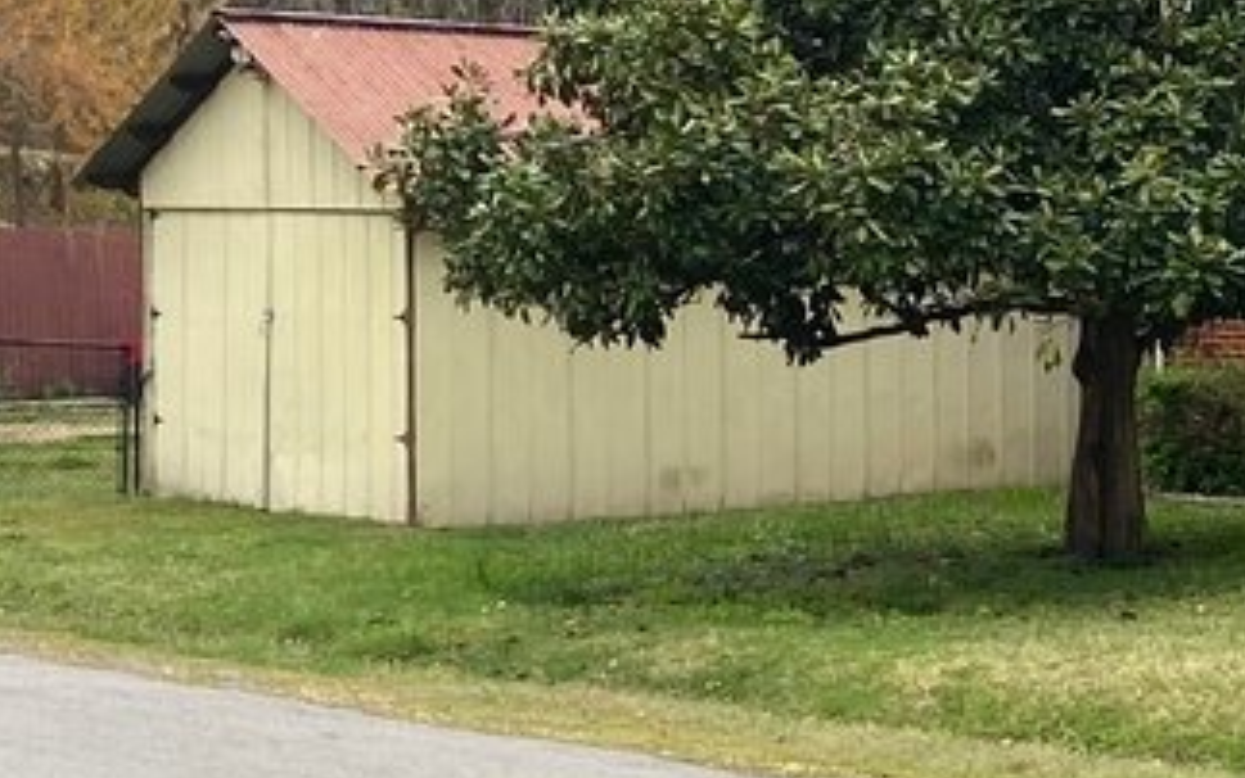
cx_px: 1613
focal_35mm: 129
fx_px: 4378
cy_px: 456
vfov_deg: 10.2
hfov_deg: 15.4
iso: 32
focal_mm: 4.25
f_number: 1.8
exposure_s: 1/322
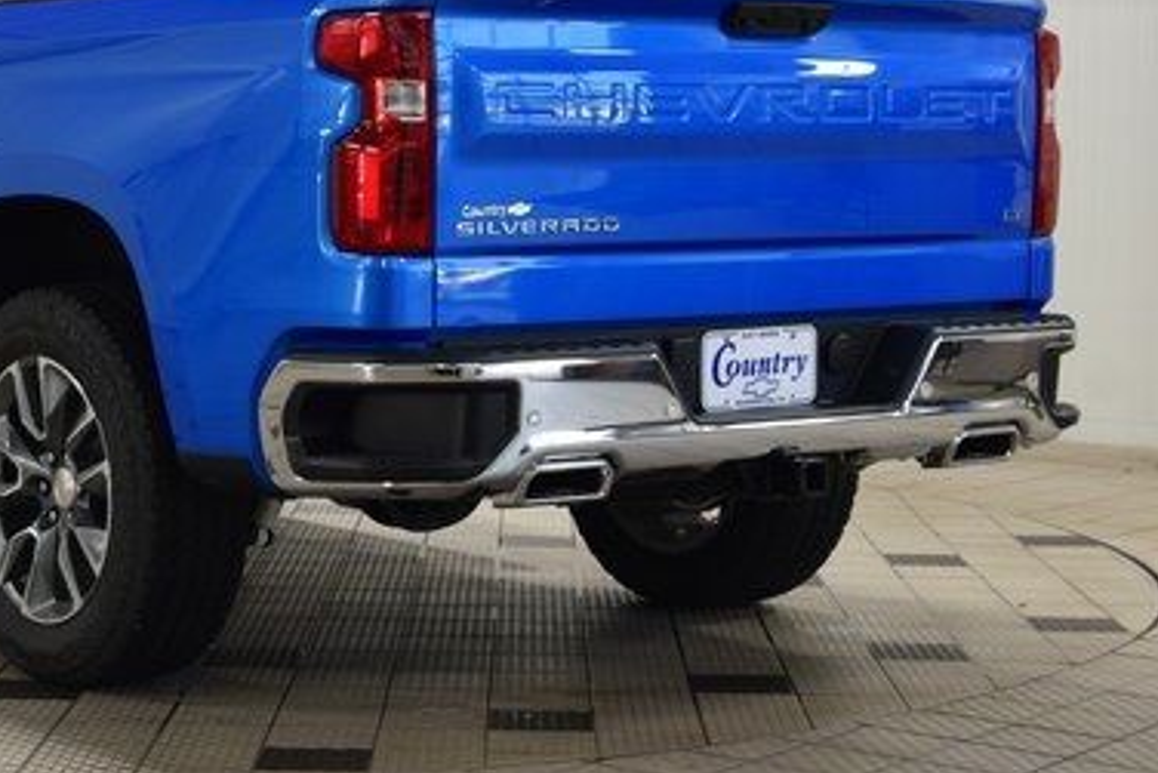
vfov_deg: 14.8
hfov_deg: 21.8
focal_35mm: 92
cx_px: 225
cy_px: 229
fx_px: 2960
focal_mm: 36
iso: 1600
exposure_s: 1/60
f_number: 6.3
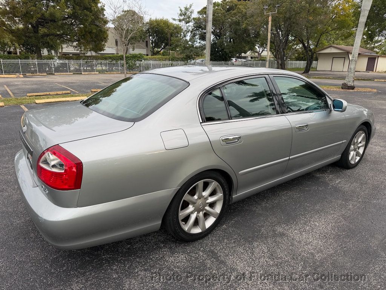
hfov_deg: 71.6
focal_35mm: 24
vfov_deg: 56.8
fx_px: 268
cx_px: 193
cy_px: 145
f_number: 1.78
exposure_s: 1/322
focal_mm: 6.76
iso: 80
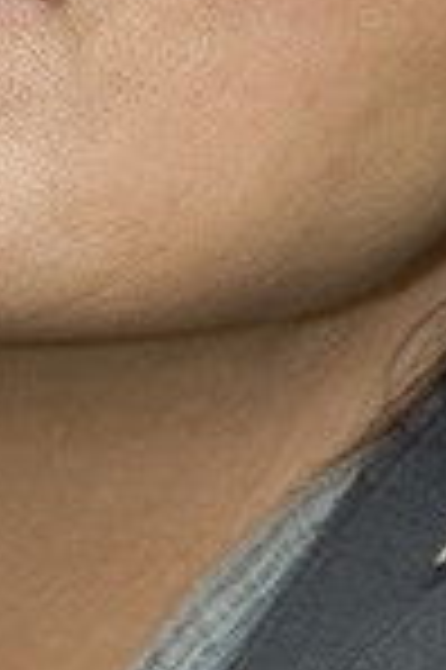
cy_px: -220
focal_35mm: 606
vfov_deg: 3.4
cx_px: 297
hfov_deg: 2.3
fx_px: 11287
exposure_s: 1/80
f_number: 4
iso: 320
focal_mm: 120
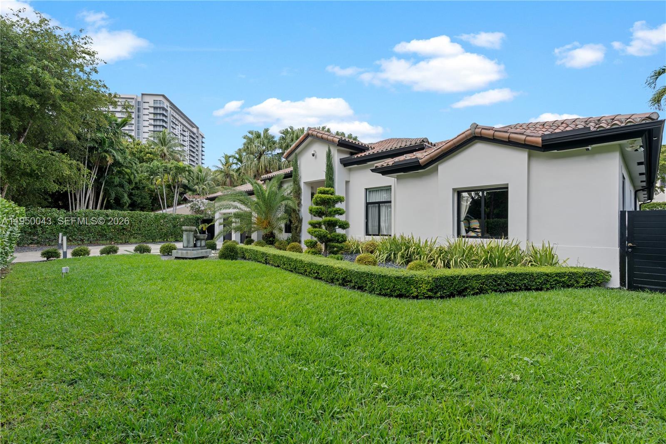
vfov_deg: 73.7
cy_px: 222
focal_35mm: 16
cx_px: 333
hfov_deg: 96.7
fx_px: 296
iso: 100
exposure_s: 1/50
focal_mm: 16
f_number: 9
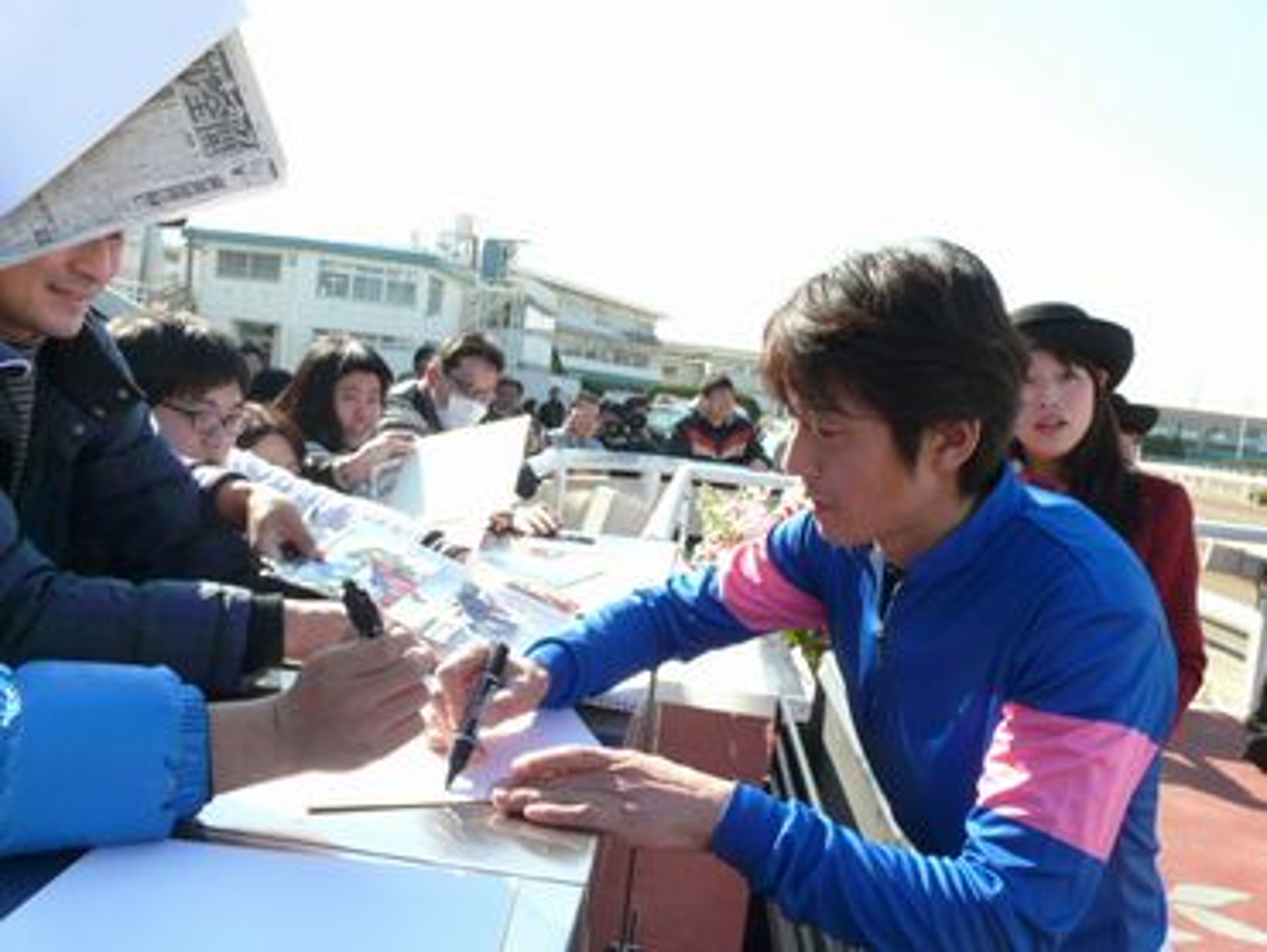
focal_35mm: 28
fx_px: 1026
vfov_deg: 49.8
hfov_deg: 63.4
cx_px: 634
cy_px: 476
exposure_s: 1/200
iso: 100
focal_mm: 4.6
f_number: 4.5
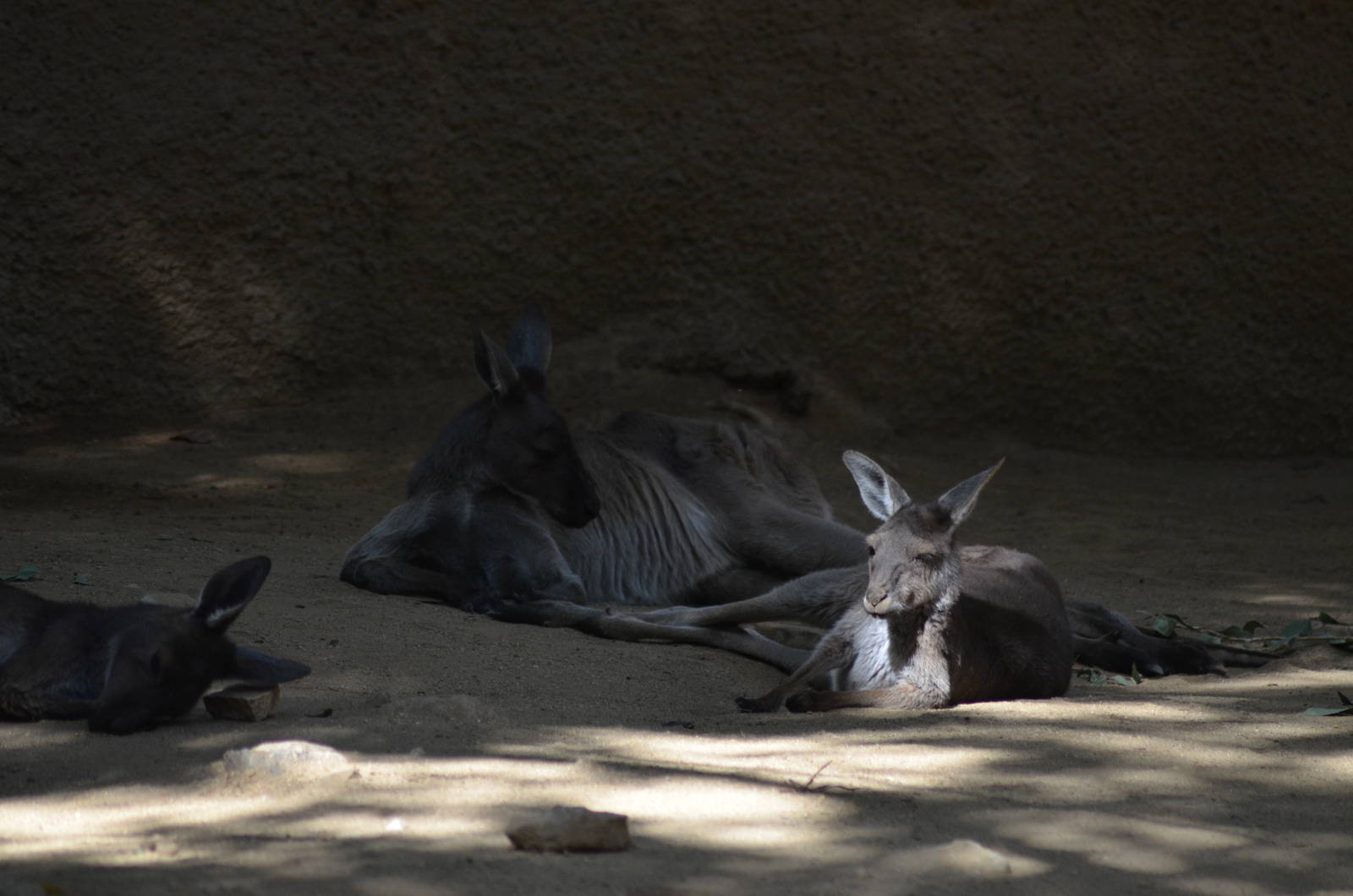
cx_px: 676
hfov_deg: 5.7
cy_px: 448
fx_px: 13503
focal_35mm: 360
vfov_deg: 3.8
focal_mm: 240
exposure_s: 1/1000
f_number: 5
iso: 720
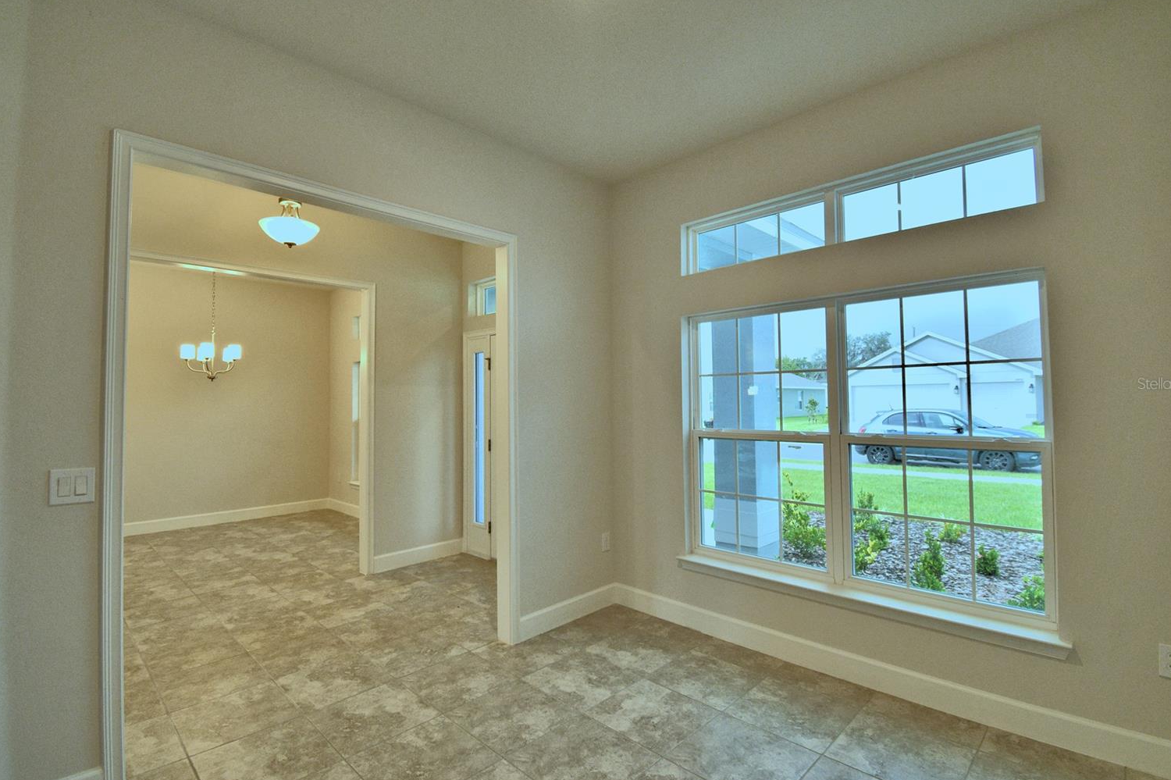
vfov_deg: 73.7
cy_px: 383
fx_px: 520
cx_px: 582
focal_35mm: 16
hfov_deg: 96.8
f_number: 4.5
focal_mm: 10
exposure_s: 1/80
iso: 400
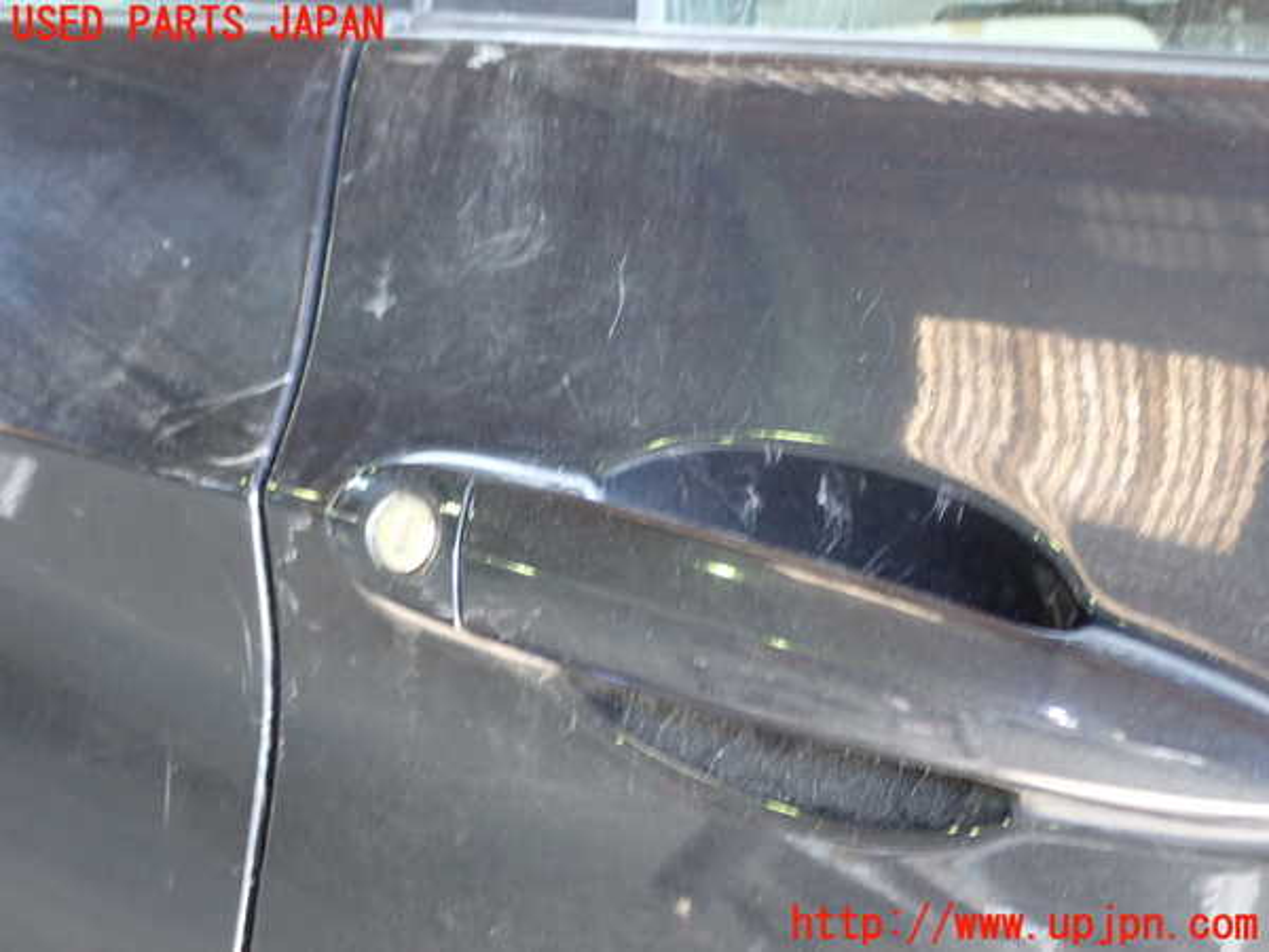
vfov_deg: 32.9
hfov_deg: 42.9
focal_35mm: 44
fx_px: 1613
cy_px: 476
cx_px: 634
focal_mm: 7.84
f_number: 2.9
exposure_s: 1/20
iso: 800
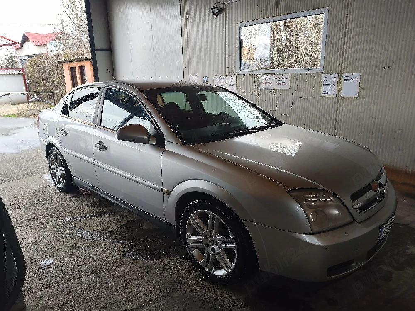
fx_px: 276
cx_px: 208
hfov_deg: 73.9
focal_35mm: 23
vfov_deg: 58.9
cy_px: 156
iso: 80
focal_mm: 6.14
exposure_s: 1/100
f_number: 1.65
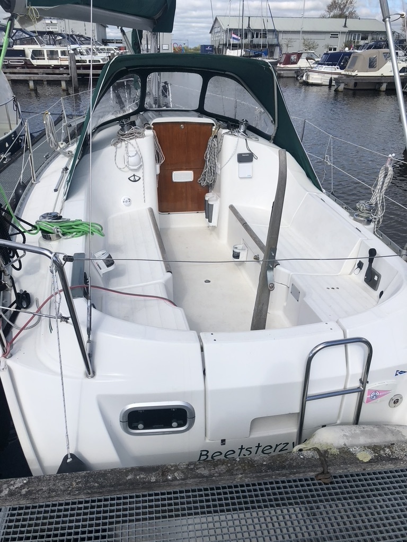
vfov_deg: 63.4
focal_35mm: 28
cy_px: 271
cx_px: 204
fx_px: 439
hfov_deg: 49.7
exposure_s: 1/3436
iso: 25
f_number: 1.8
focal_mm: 3.99
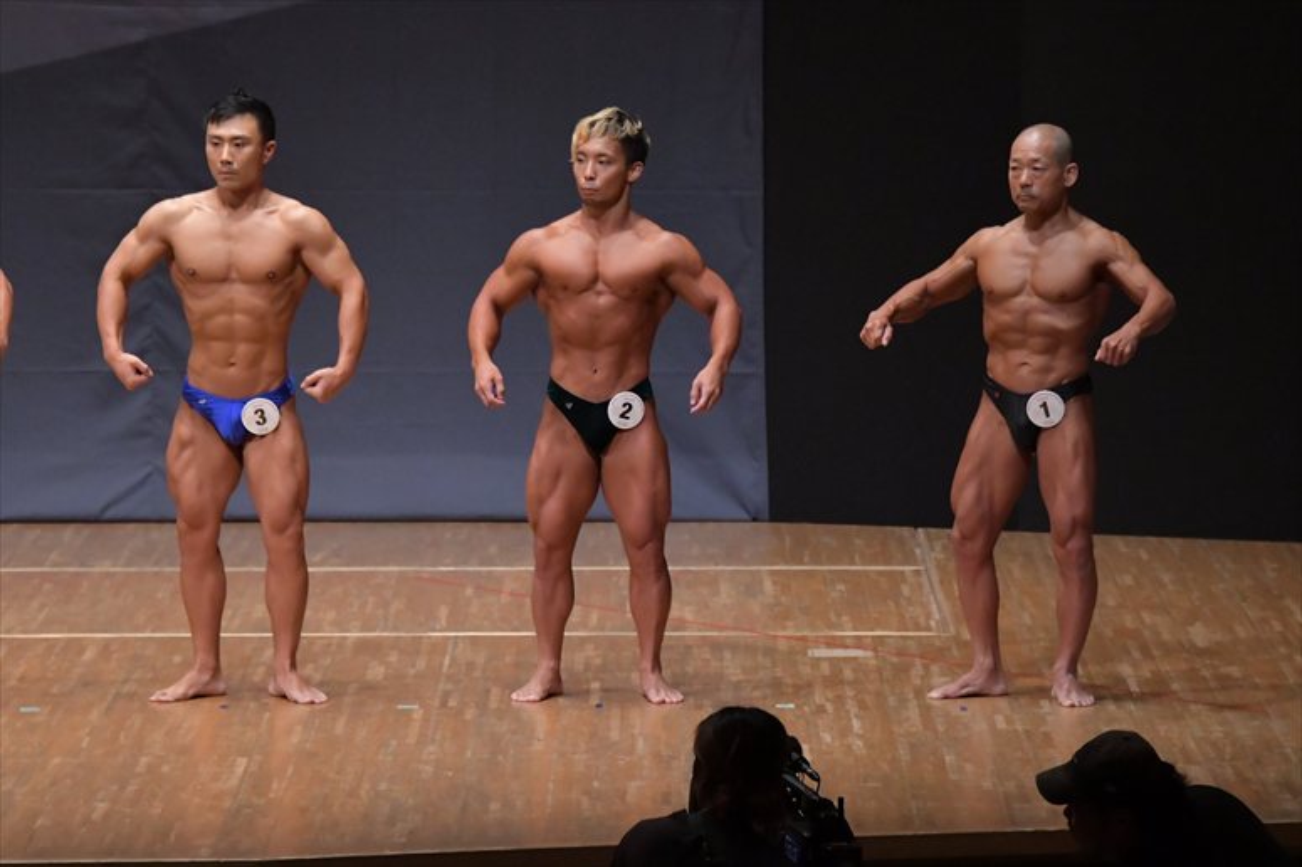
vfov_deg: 6.1
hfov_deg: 9.2
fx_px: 8134
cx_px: 651
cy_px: 434
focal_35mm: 225
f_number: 5.6
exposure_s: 1/400
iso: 6400
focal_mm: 150
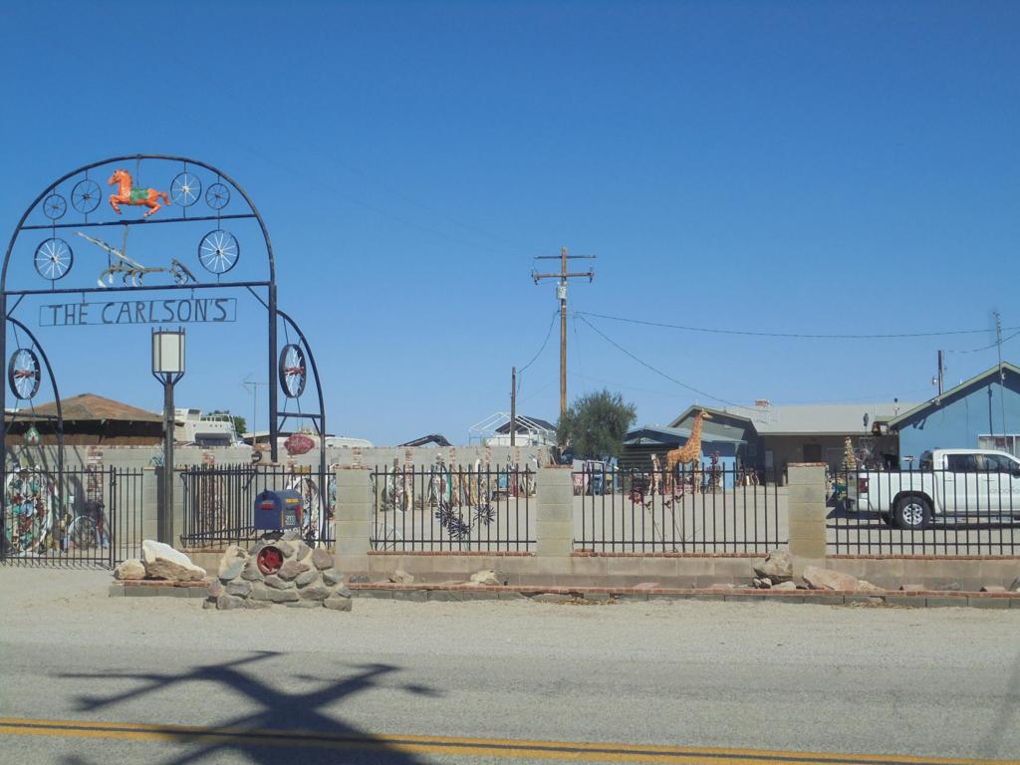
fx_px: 1444
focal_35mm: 49
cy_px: 382
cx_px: 510
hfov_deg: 38.9
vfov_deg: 29.7
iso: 100
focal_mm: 8.9
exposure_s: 1/125
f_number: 15.3
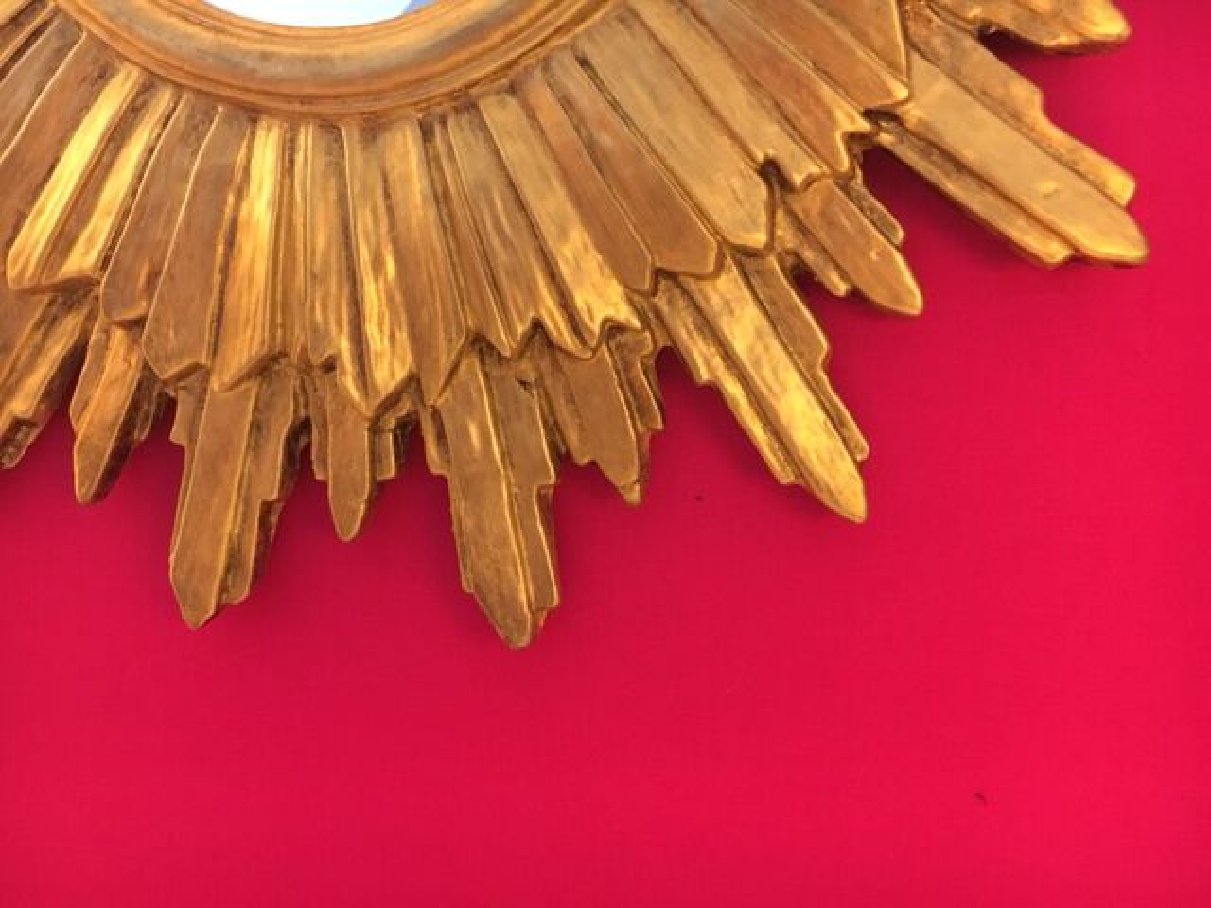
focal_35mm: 29
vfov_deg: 48.2
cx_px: 606
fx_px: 1015
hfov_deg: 61.7
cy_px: 454
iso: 200
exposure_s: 1/25
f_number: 2.2
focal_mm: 4.15
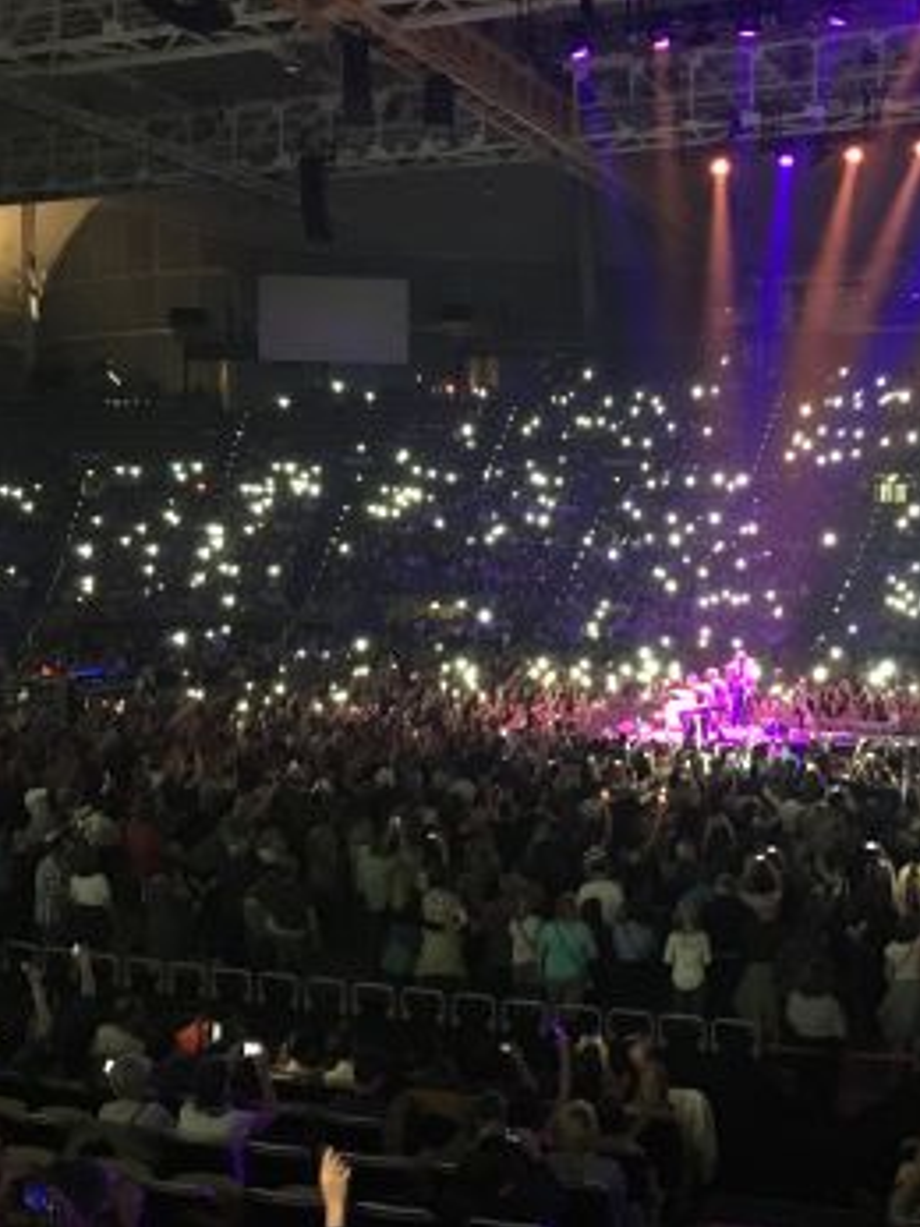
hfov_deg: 36.2
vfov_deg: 47.9
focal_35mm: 39
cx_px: 646
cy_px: 615
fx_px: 1383
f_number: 2.2
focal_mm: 4.15
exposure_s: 1/17
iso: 1000
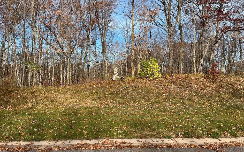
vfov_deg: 44.4
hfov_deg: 66.5
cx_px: 121
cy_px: 66
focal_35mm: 28
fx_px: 186
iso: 50
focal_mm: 5.1
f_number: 1.6
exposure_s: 1/1748
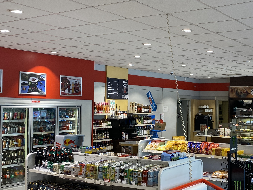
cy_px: 105
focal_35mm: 50
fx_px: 365
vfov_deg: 29.1
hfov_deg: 37.0
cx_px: 199
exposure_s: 1/100
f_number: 1.8
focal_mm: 4.25
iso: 100
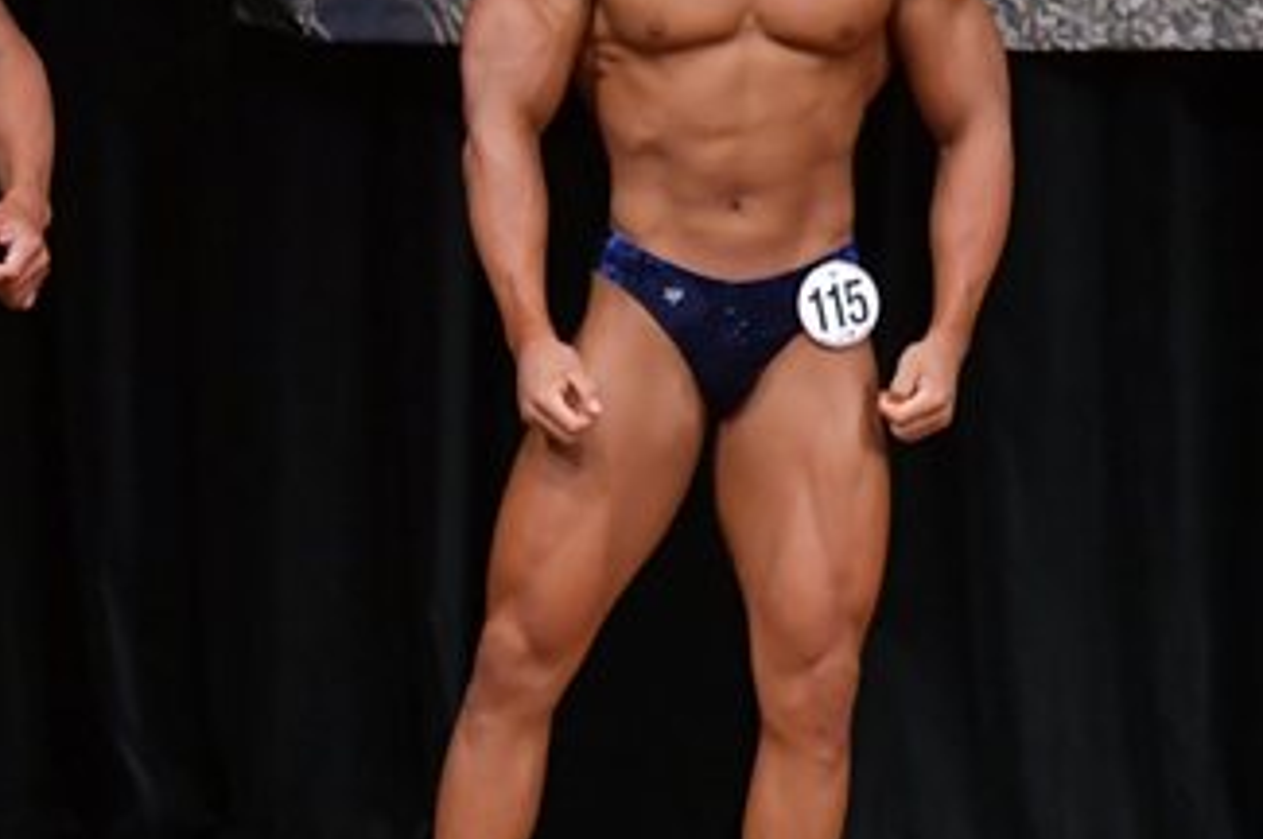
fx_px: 21344
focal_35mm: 609
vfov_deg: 2.3
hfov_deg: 3.4
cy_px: 443
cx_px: -60
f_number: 5.6
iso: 5000
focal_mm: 170
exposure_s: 1/400
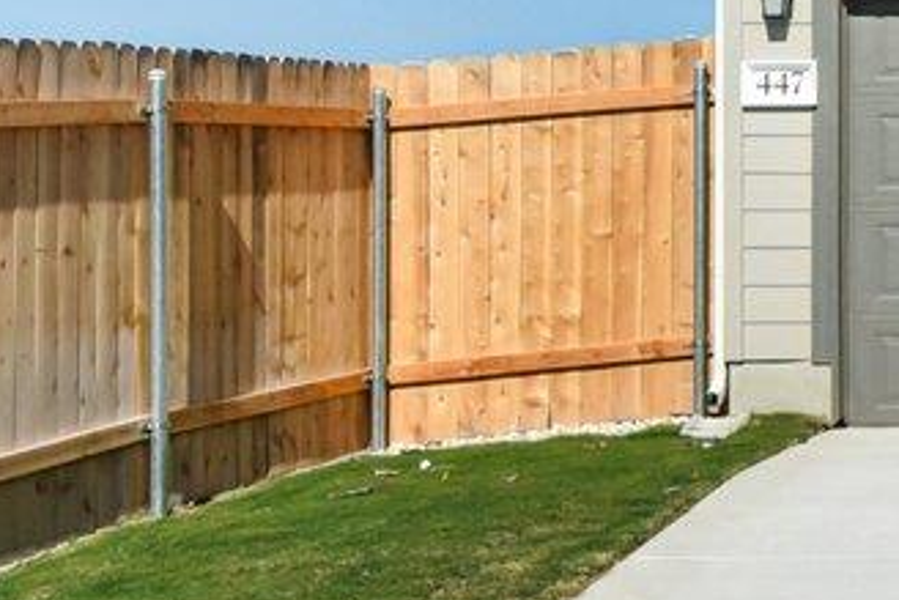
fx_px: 2498
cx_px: 1524
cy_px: 140
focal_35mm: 100
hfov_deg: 17.3
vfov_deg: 13.6
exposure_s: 1/3200
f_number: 8
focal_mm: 16
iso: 400
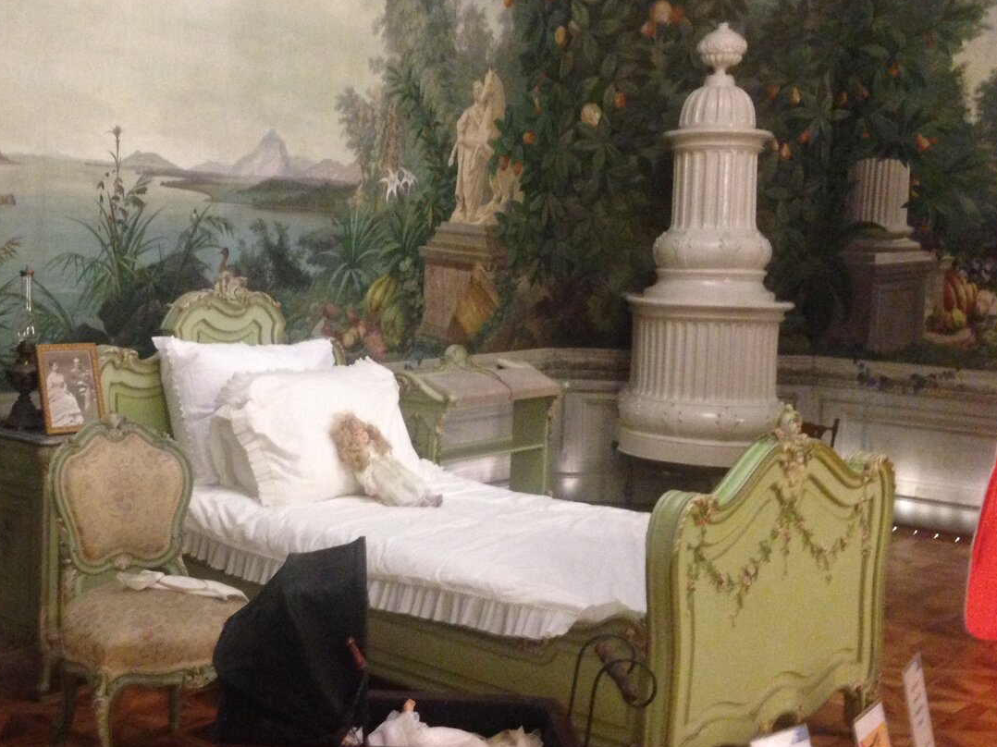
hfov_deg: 38.4
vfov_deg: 29.7
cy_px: 351
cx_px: 315
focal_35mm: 49
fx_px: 1411
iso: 400
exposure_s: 1/15
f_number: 2.4
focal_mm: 4.12
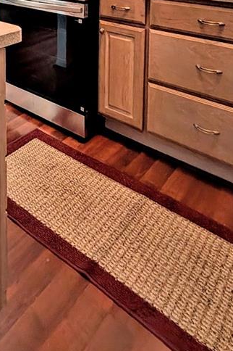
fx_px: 301
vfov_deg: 45.4
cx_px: 53
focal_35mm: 31
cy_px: -35
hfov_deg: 40.8
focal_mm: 2.02
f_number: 1.7
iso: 83
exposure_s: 1/244
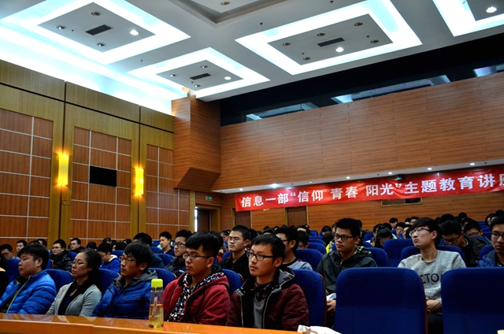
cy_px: 167
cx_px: 252
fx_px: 503
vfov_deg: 36.7
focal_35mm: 36
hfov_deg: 53.2
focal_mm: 24
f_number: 3.8
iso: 800
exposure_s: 1/40
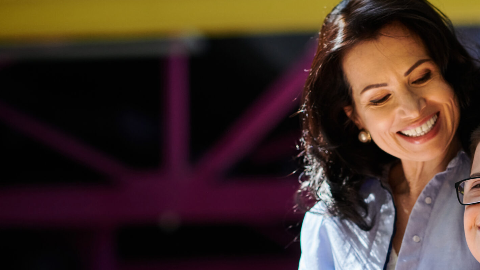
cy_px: 256
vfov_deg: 7.6
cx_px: 416
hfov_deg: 13.3
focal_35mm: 160
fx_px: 2036
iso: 500
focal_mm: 85
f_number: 2.8
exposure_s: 1/800
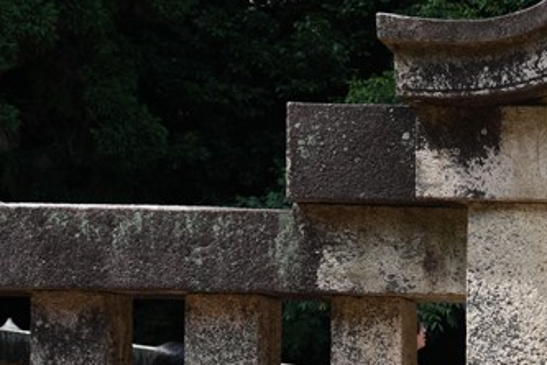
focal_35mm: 83
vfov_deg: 16.0
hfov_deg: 20.6
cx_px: 838
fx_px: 1261
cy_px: 401
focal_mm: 27
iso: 100
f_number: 4.5
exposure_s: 1/250
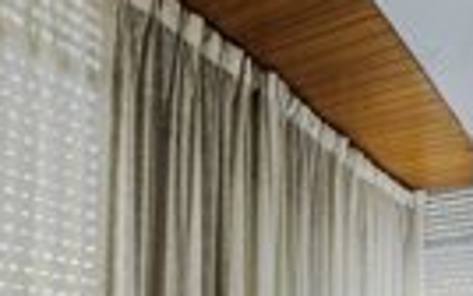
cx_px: 349
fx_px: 477
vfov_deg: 28.5
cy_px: 381
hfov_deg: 50.7
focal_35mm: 37
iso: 100
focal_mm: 2.2
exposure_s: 1/100
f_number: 2.2
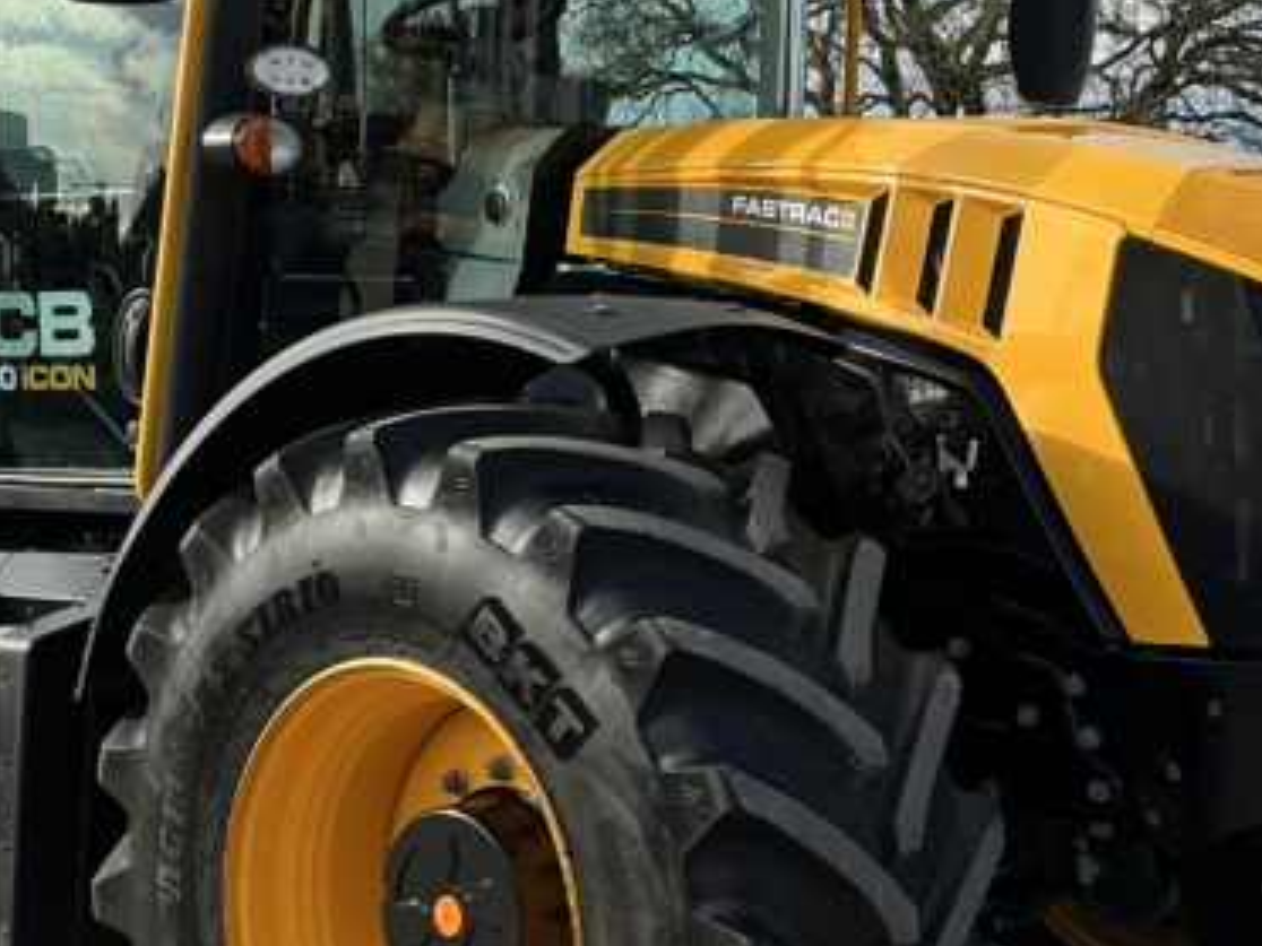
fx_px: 2807
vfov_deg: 19.1
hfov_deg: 25.3
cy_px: 417
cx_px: 801
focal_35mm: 77
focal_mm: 3
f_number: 1.8
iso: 25
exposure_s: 1/1144
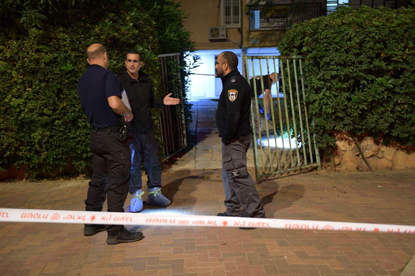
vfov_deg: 29.9
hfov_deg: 43.6
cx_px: 208
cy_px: 138
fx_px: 519
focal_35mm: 45
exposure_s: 1/50
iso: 2800
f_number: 2.8
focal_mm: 45
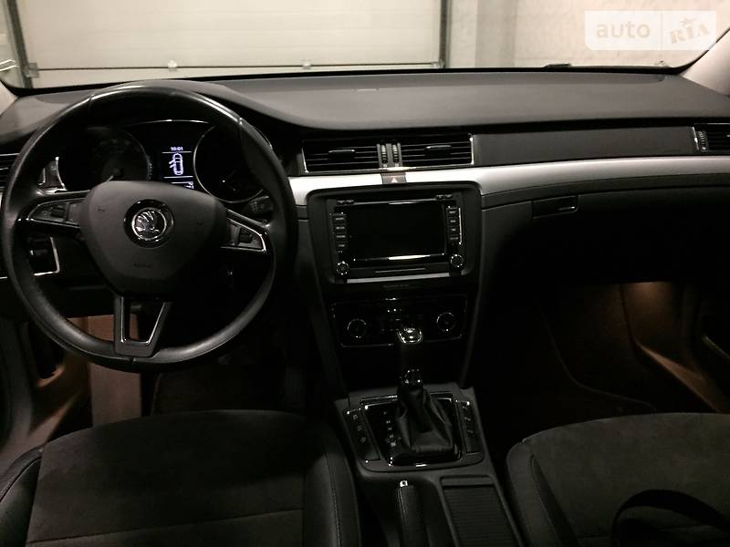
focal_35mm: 29
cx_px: 365
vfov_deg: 48.2
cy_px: 274
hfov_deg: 61.7
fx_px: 612
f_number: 2.2
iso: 320
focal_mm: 4.2
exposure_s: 1/17
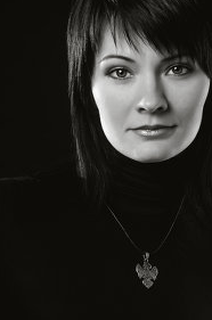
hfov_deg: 6.2
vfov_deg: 9.4
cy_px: 172
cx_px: 125
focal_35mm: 220
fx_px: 1950
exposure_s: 1/200
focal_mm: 105
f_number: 13
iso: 100
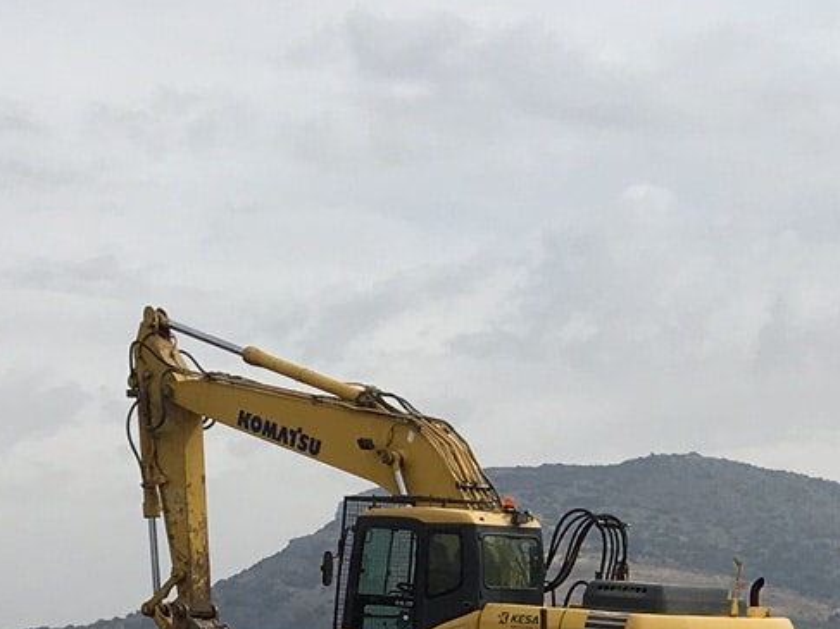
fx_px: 2911
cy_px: 846
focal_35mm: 120
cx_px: 1313
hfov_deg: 15.0
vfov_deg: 12.0
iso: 25
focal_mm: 4.15
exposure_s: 1/1972
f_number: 2.2
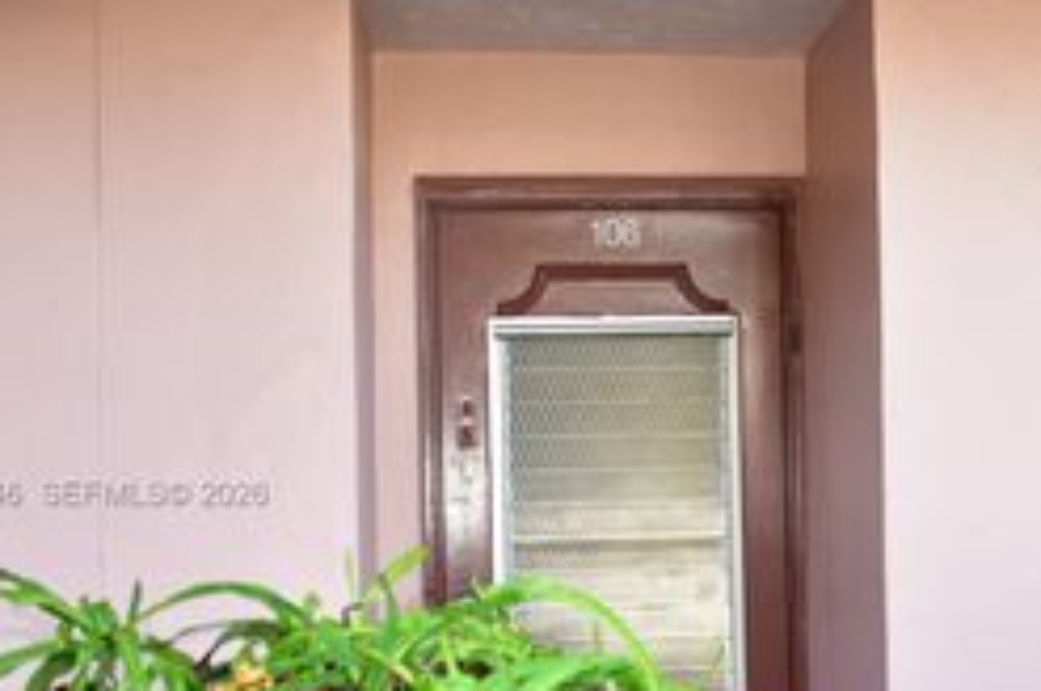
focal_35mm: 82
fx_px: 2368
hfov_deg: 24.2
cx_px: 910
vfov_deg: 16.5
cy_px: 495
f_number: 4
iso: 250
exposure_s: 1/60
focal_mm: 27
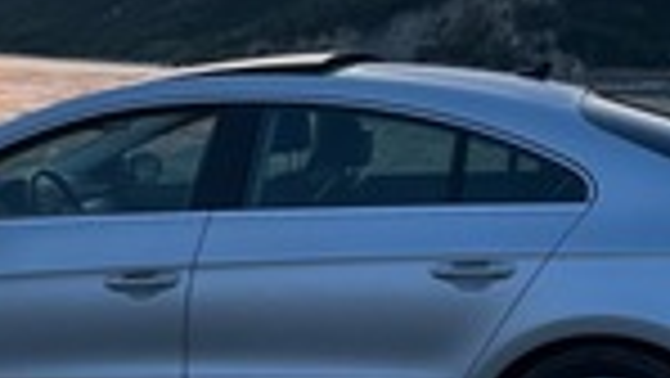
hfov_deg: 33.2
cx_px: 265
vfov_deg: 19.1
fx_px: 1120
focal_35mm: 63
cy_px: 158
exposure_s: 1/121
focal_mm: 6.86
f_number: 1.78
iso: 125
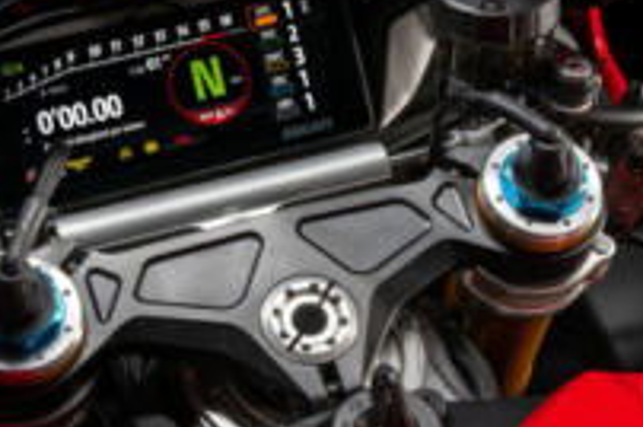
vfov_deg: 12.5
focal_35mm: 109
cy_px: 126
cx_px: 334
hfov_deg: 18.8
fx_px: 1944
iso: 200
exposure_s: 1/20
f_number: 11
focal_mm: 44
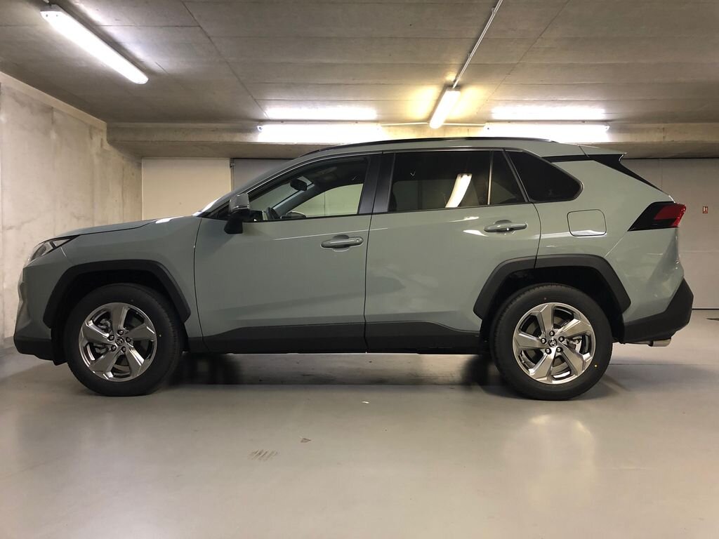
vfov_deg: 49.7
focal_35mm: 28
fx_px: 582
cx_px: 360
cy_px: 270
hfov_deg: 63.4
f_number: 1.8
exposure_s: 1/17
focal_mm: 4
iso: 80
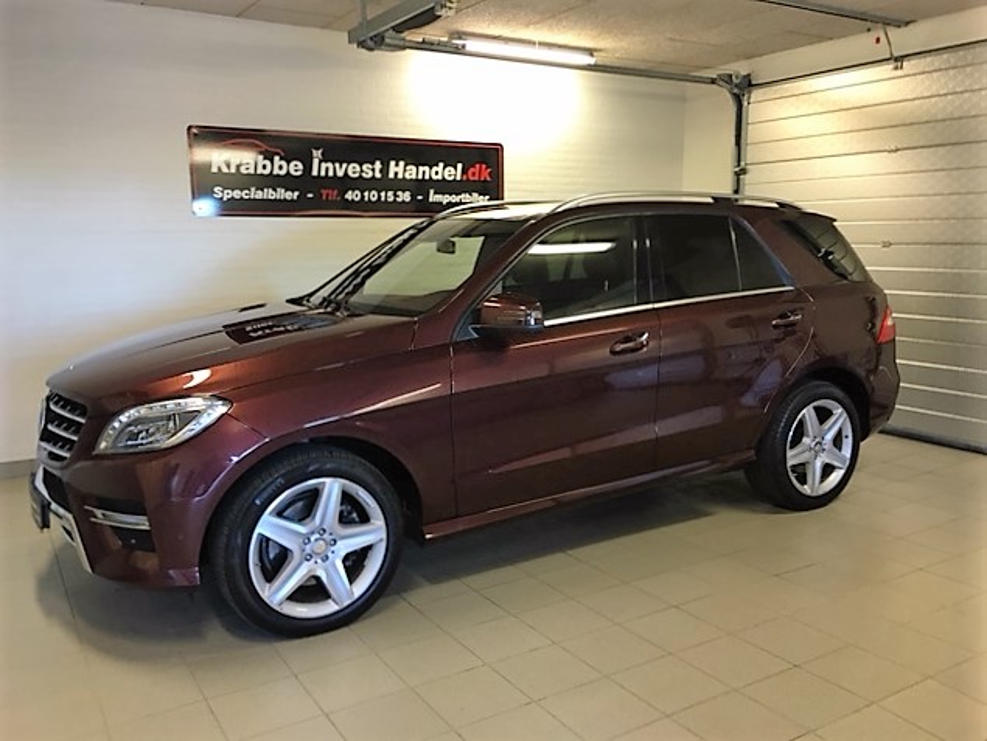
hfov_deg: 61.6
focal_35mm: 29
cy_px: 370
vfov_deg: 48.3
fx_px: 827
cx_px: 494
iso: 100
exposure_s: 1/33
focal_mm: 4.15
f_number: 2.2
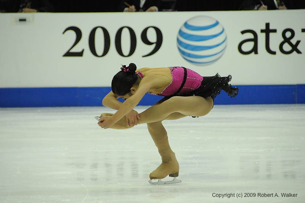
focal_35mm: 300
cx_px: 152
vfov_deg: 4.6
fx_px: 2538
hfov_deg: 6.9
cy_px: 102
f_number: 5.6
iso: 3200
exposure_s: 1/1000
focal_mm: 200
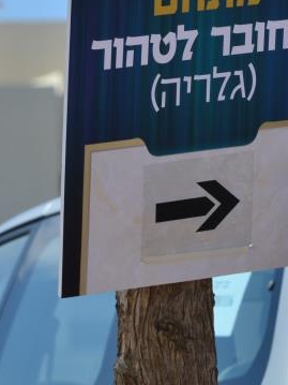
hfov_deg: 2.4
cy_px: 31
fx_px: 7004
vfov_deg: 3.1
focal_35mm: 631
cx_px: 201
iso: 200
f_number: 11
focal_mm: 230
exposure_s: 1/400
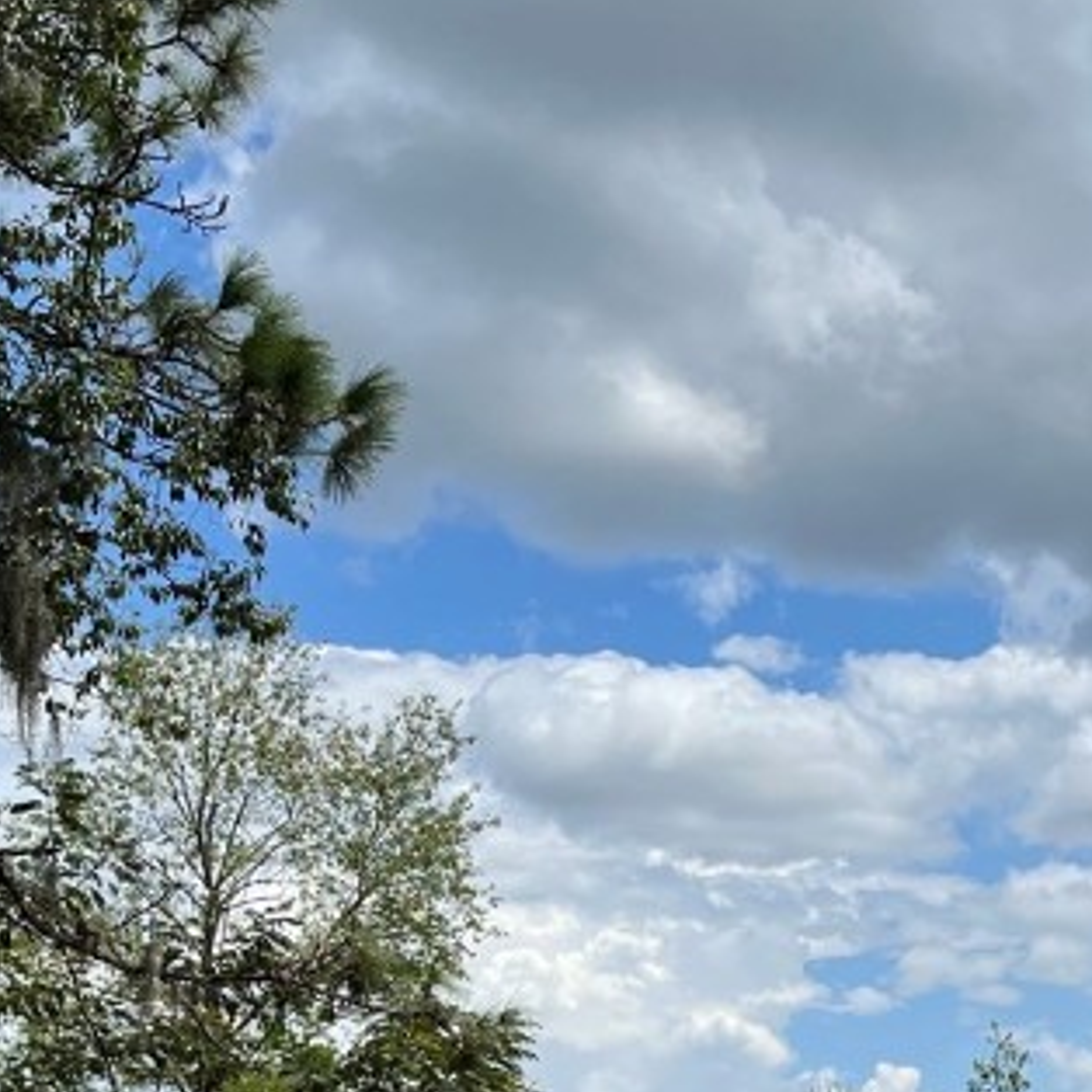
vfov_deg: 22.3
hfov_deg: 22.0
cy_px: 1071
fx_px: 2677
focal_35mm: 75
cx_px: 1165
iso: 50
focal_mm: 5.1
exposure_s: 1/5556
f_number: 1.6
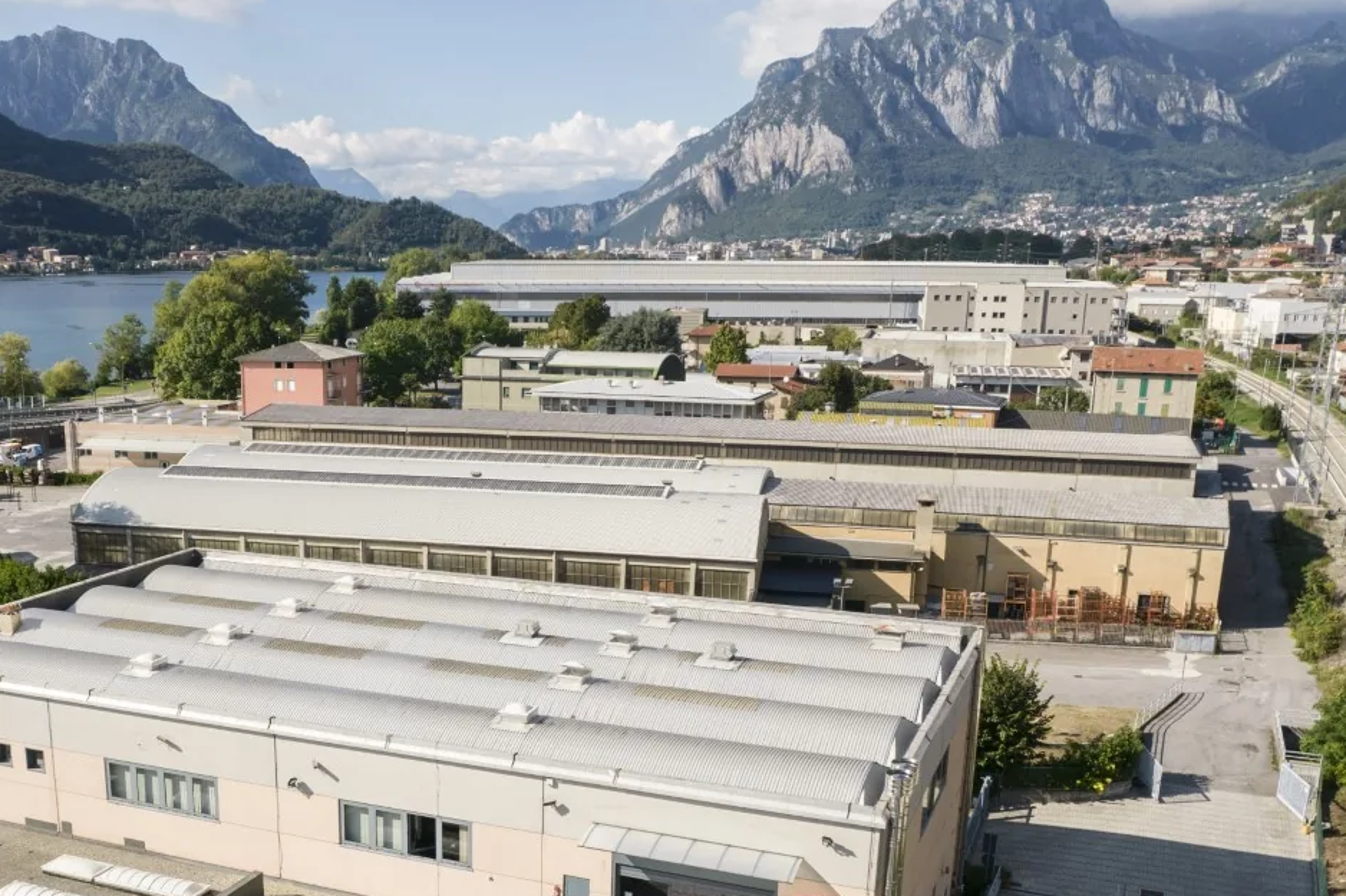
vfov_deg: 34.1
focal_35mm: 38
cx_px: 460
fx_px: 1420
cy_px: 700
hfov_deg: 49.9
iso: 150
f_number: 2.8
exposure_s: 1/2500
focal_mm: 8.38
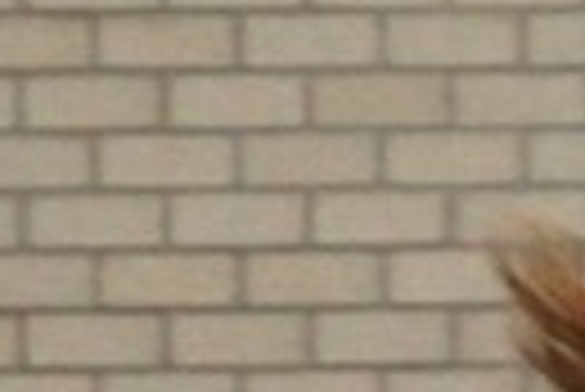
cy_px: 1442
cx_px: 2264
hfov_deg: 3.3
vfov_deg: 2.3
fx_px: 9614
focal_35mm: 591
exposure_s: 1/160
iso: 1250
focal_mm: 50
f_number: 4
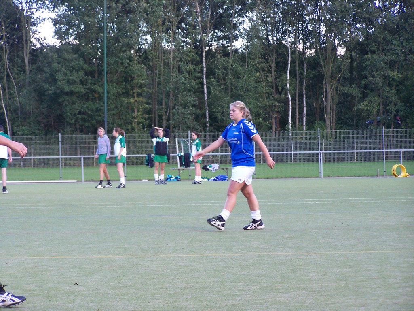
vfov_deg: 10.7
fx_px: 1662
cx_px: 207
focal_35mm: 139
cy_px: 156
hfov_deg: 14.2
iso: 160
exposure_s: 1/250
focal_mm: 23.1
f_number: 3.3
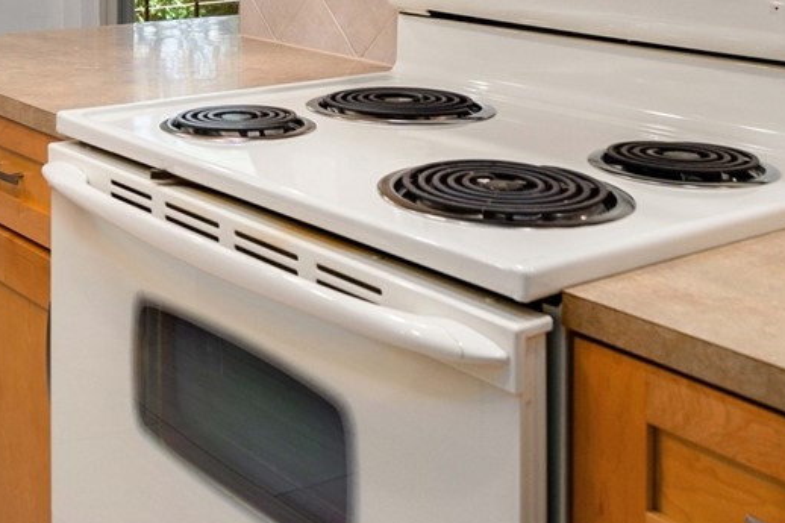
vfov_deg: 20.9
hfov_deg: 32.9
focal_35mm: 59
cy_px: -161
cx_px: 151
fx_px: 1286
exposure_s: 1/30
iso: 250
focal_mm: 18
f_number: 5.6
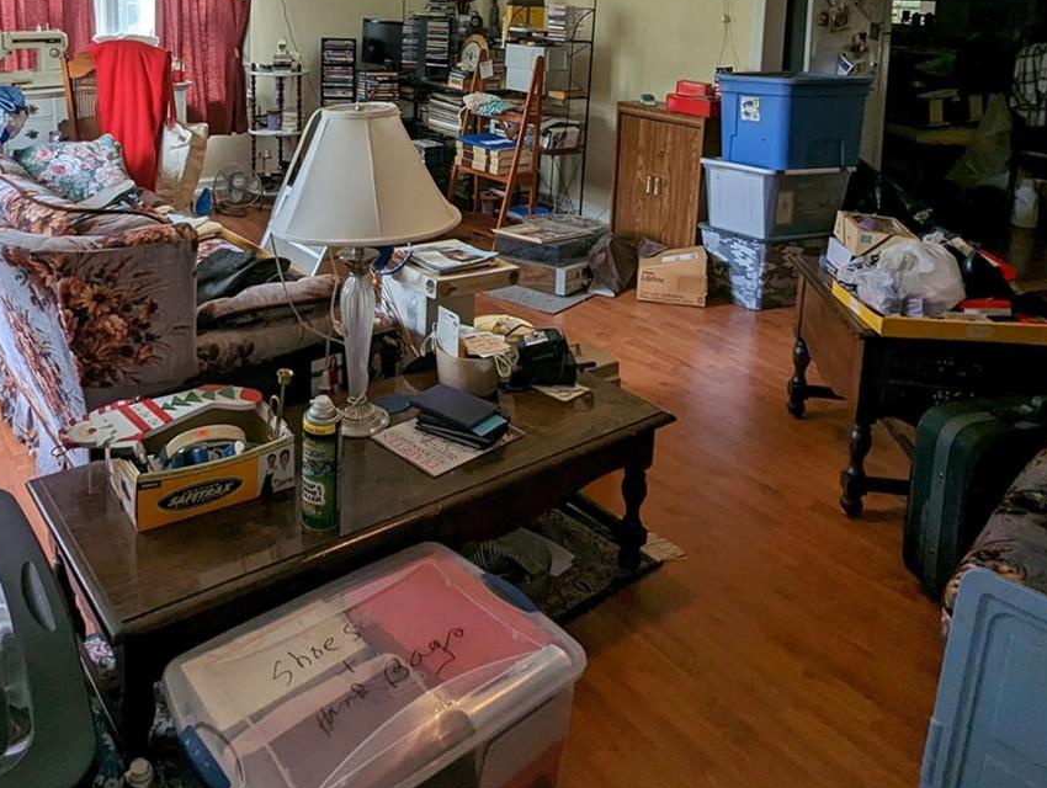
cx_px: 410
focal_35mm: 30
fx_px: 909
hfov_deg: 59.3
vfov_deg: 43.7
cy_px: 111
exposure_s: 1/39.2
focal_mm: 2.35
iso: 74
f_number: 2.2
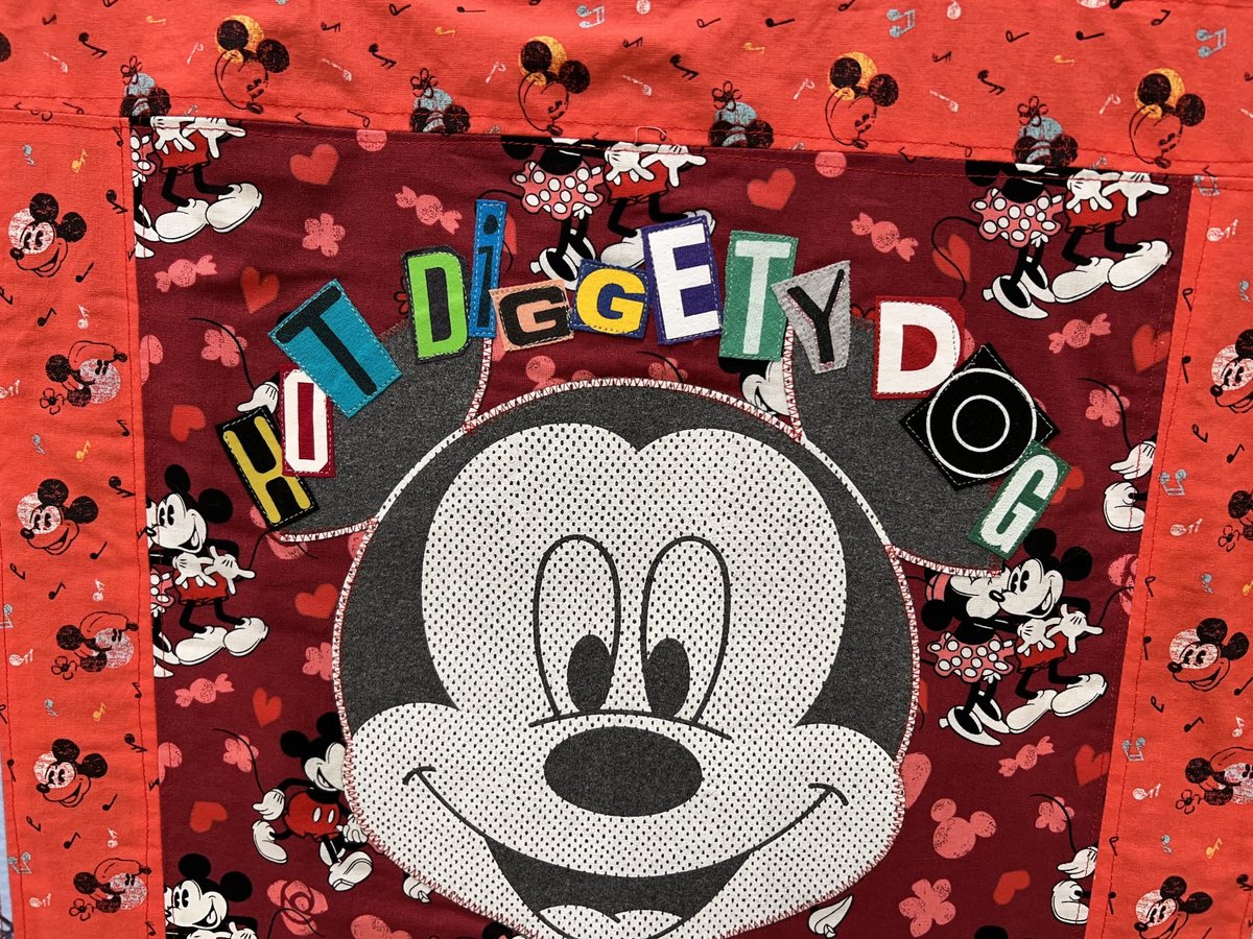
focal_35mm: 26
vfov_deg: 53.1
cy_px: 470
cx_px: 626
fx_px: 941
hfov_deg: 67.3
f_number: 1.5
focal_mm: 5.7
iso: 80
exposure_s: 1/120
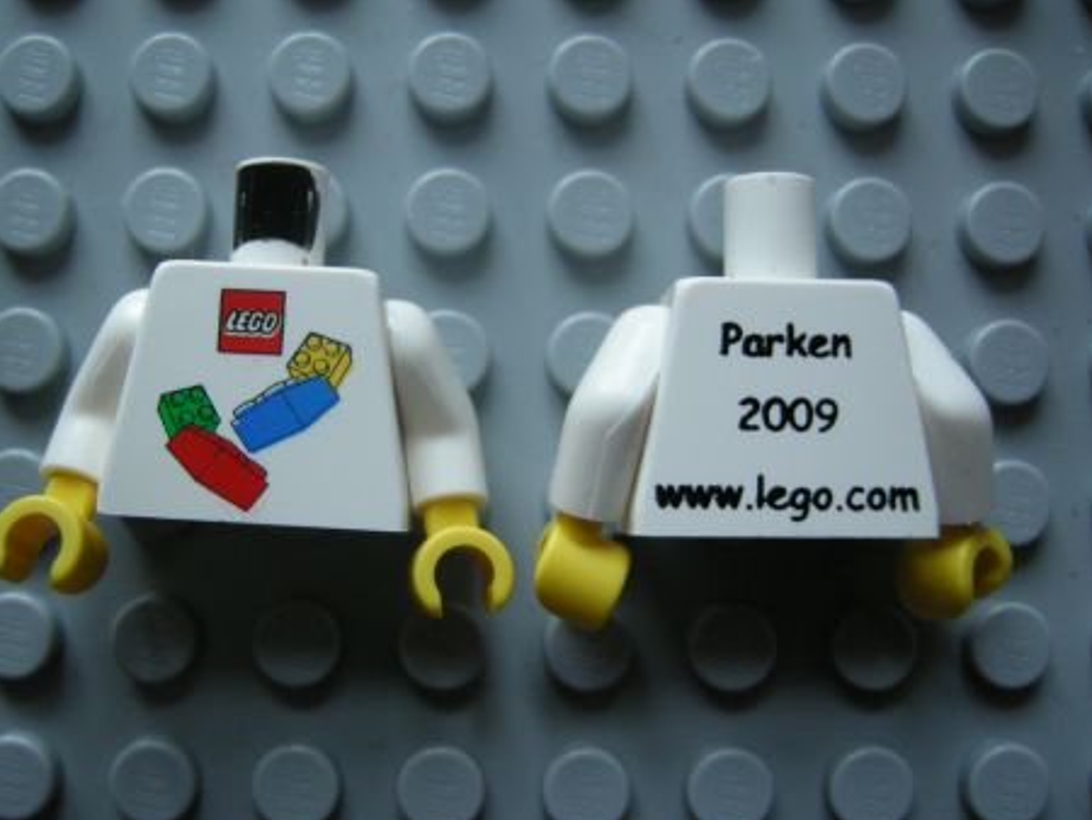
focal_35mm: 40
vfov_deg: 36.0
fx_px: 1263
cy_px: 414
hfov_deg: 46.7
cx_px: 490
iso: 169
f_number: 2.7
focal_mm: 7.5
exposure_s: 1/59.8
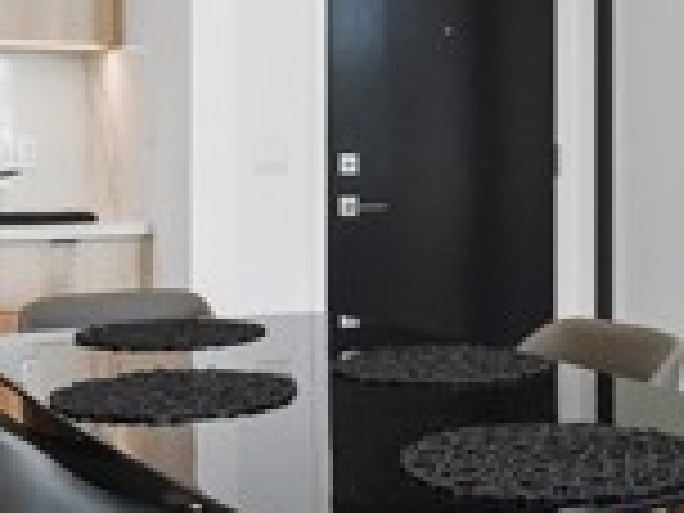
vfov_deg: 22.4
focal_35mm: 65
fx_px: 1284
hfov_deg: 29.2
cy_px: 151
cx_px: 540
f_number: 11
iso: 5000
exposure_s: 1/30
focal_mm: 16
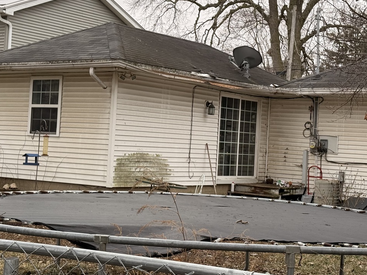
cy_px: 112
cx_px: 185
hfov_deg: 27.0
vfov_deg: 20.4
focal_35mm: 72
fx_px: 763
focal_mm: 6.76
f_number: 1.78
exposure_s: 1/545
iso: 64
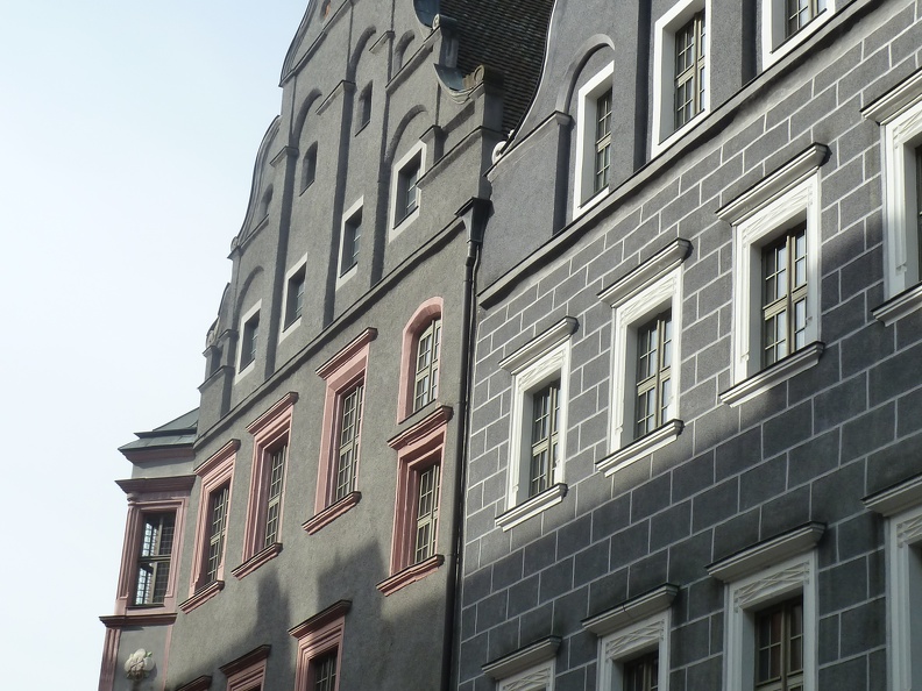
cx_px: 461
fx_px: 1385
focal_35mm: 52
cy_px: 346
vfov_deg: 28.0
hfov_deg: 36.8
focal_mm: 8.5
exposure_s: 1/400
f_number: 3.8
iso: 125
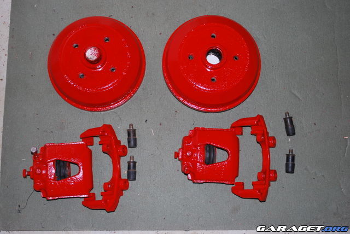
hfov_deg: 36.8
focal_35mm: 54
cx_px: 175
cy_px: 117
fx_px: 525
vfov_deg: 25.1
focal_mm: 36
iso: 200
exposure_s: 1/60
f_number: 5.3
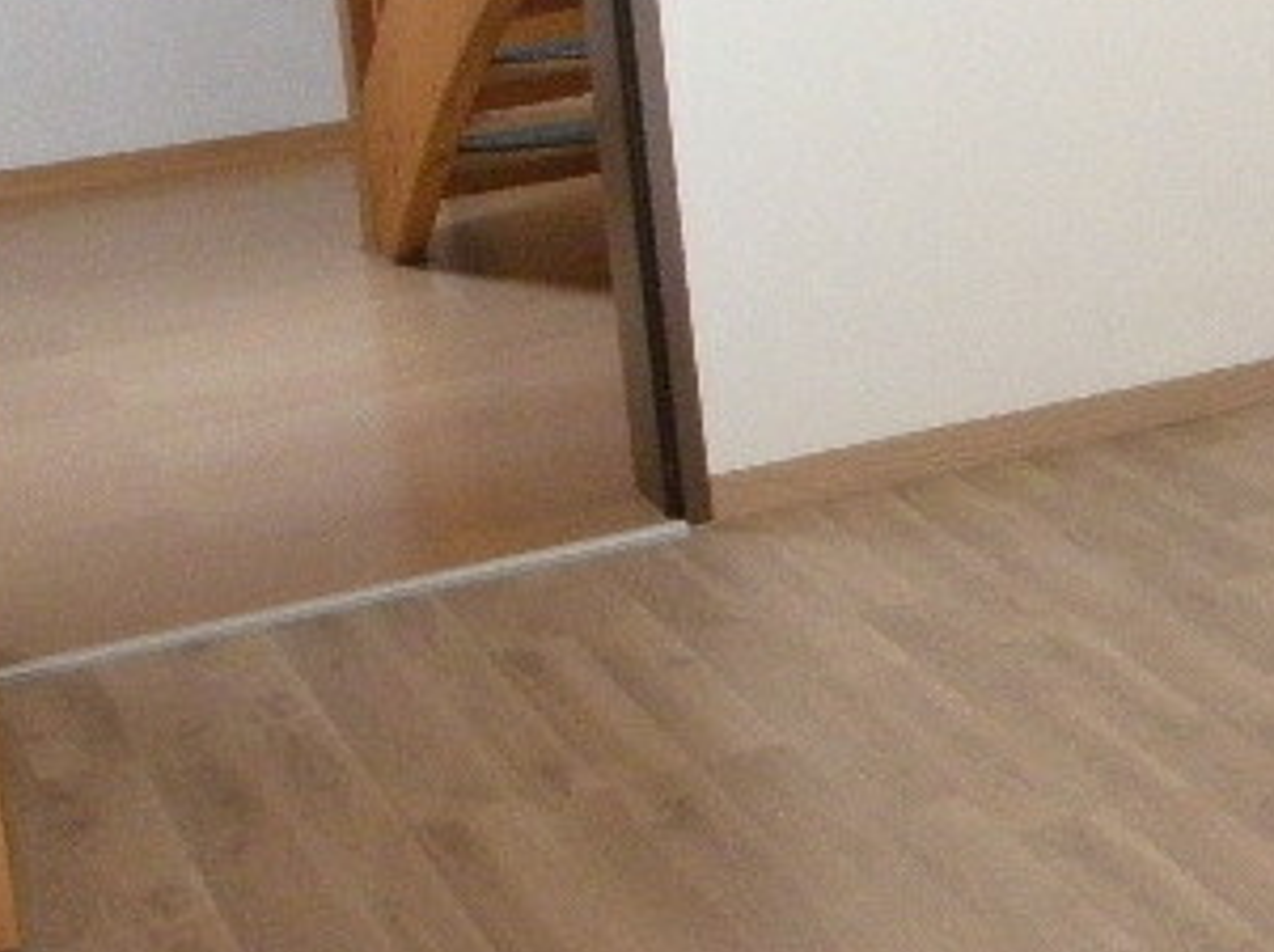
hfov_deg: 18.8
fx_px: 3382
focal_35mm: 92
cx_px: 1909
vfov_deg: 15.6
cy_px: -63
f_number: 2.8
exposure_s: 1/30.3
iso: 400
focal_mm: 4.7
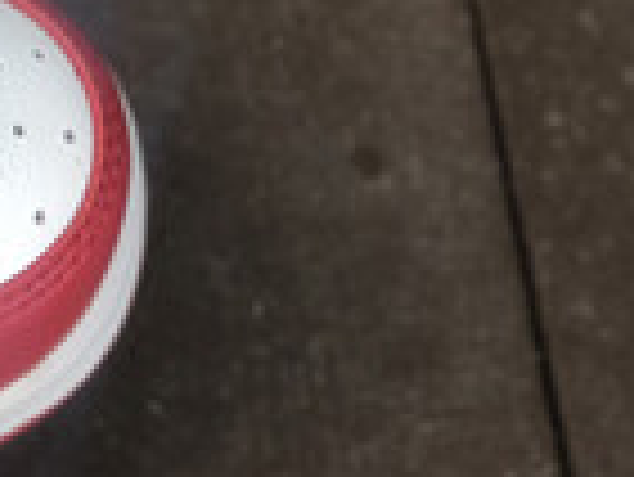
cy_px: 583
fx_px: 5004
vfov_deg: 5.4
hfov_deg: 6.8
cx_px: -1003
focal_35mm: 273
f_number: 2.4
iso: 16
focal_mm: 6
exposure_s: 1/120
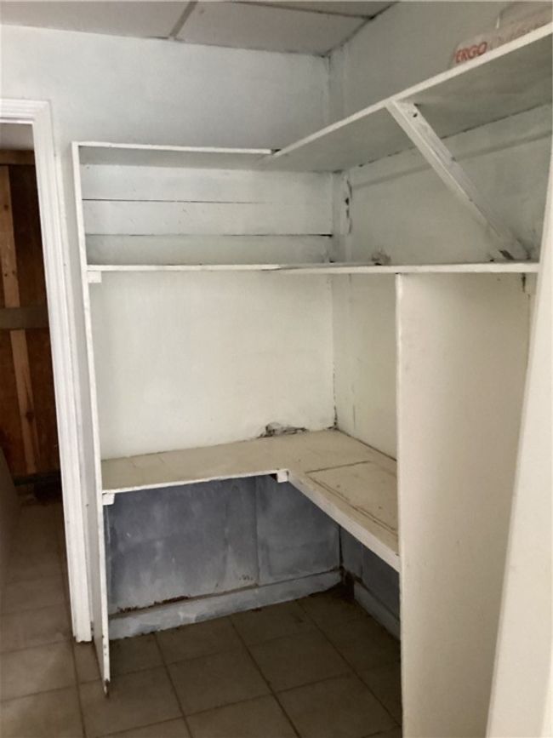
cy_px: 369
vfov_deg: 58.4
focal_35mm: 31
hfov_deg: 45.4
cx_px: 276
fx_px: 660
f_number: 2.4
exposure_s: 1/30
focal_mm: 3.3
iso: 500
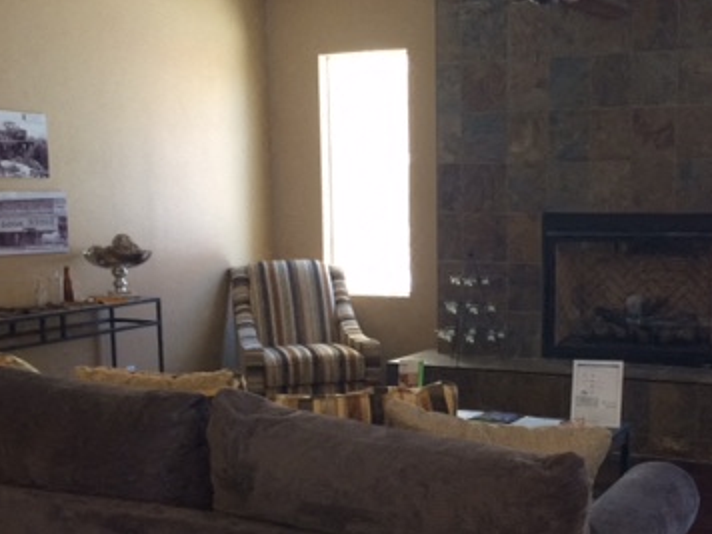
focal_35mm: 54
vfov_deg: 26.9
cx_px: 480
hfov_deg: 35.2
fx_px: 1111
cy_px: 350
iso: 50
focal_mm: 4.12
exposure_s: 1/30
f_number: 2.2
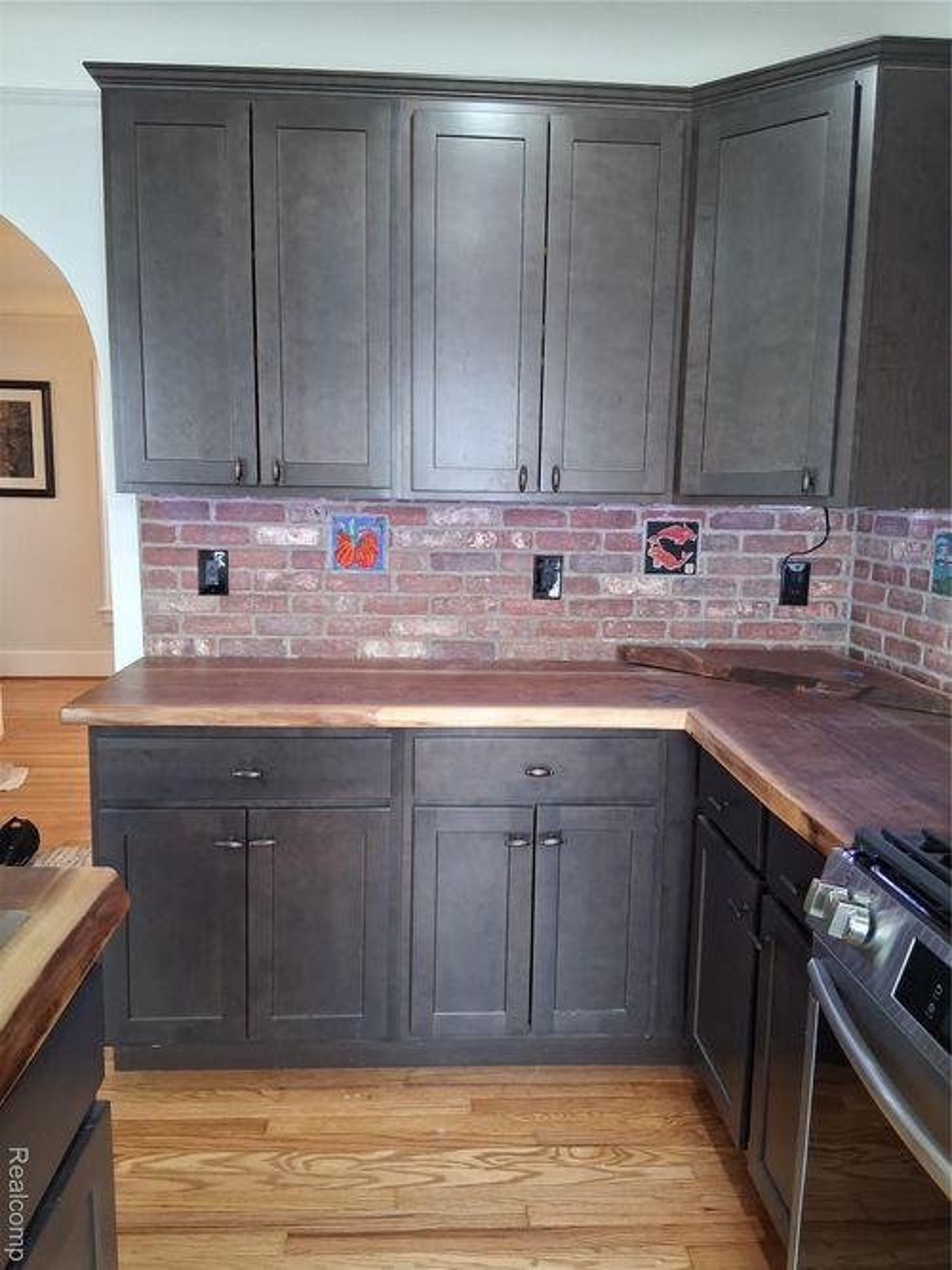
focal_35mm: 26
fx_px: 954
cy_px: 635
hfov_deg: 53.0
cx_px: 476
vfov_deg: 67.3
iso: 500
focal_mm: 3.98
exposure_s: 1/40
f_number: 1.8
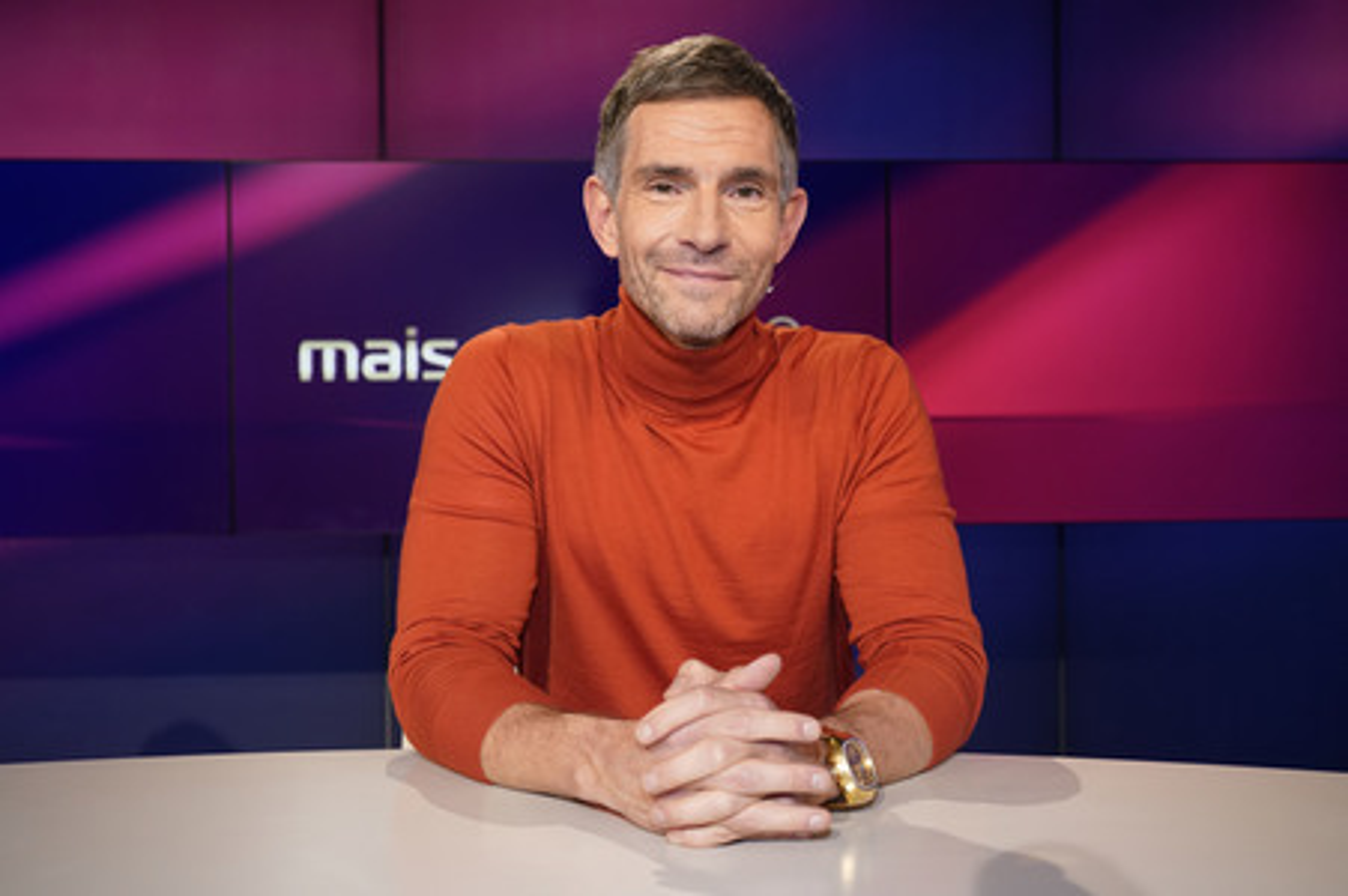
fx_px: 1235
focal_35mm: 33
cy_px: 448
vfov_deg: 39.9
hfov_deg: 57.3
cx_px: 674
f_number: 4.5
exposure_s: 1/125
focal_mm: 33
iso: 1600
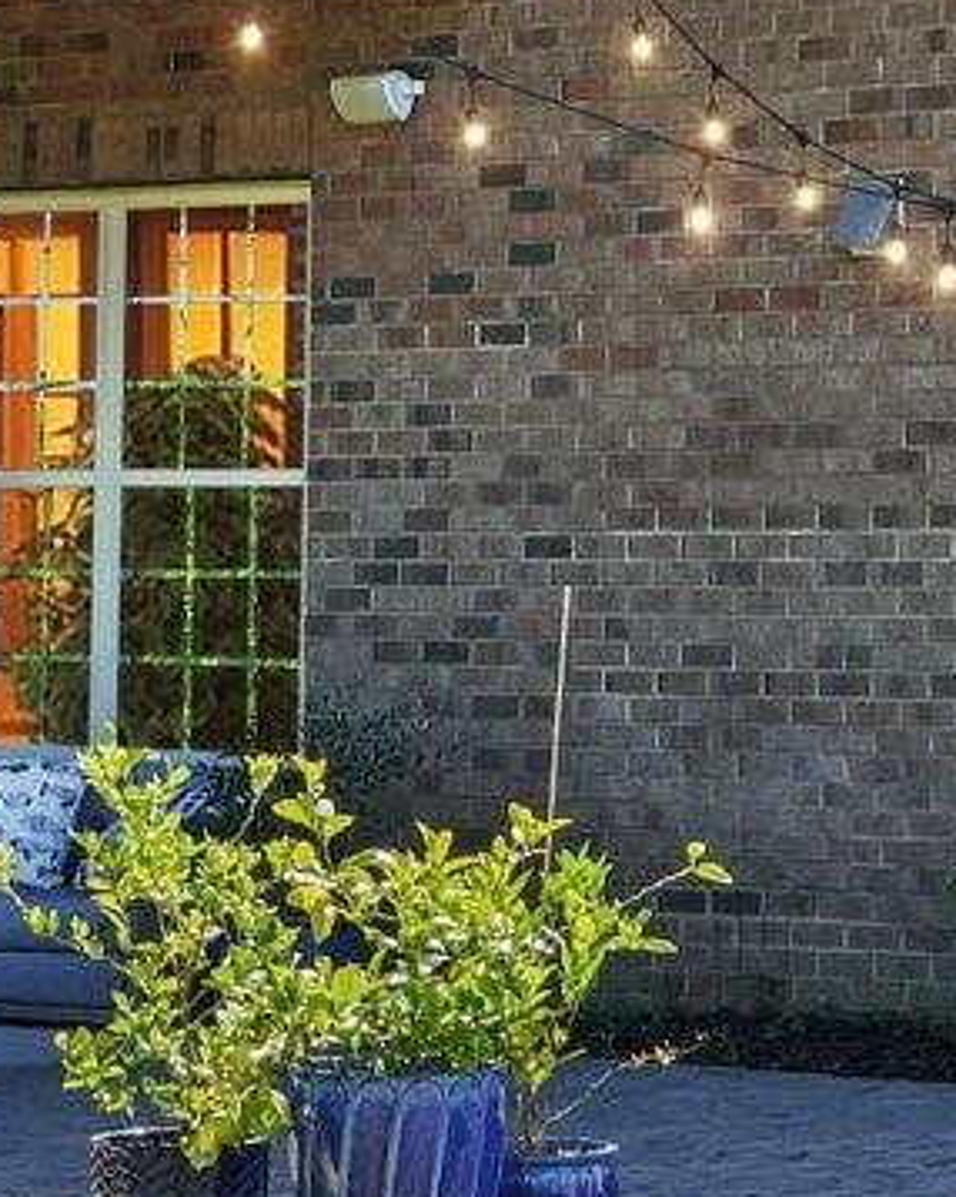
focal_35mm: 161
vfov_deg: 11.9
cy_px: 45
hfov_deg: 9.5
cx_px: 1130
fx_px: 5699
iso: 100
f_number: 8
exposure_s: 1/30
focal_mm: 20
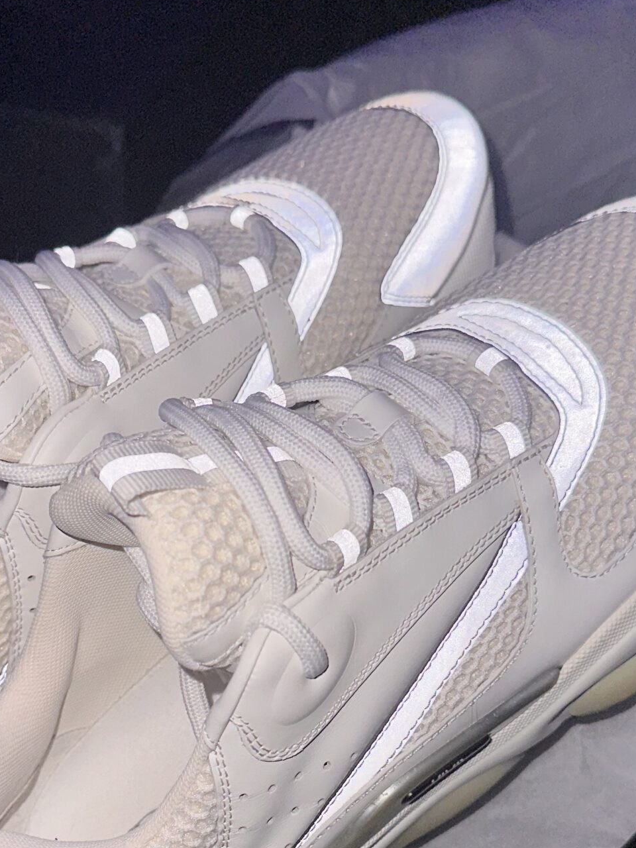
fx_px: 1176
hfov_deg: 30.1
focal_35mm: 48
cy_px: 606
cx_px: 229
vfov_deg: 38.9
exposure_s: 1/4
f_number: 1.78
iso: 50
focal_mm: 6.86
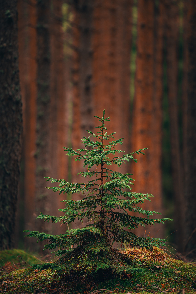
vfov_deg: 10.3
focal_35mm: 200
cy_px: 147
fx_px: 1633
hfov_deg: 6.9
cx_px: 98
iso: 100
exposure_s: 1/60
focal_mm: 200
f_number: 2.8
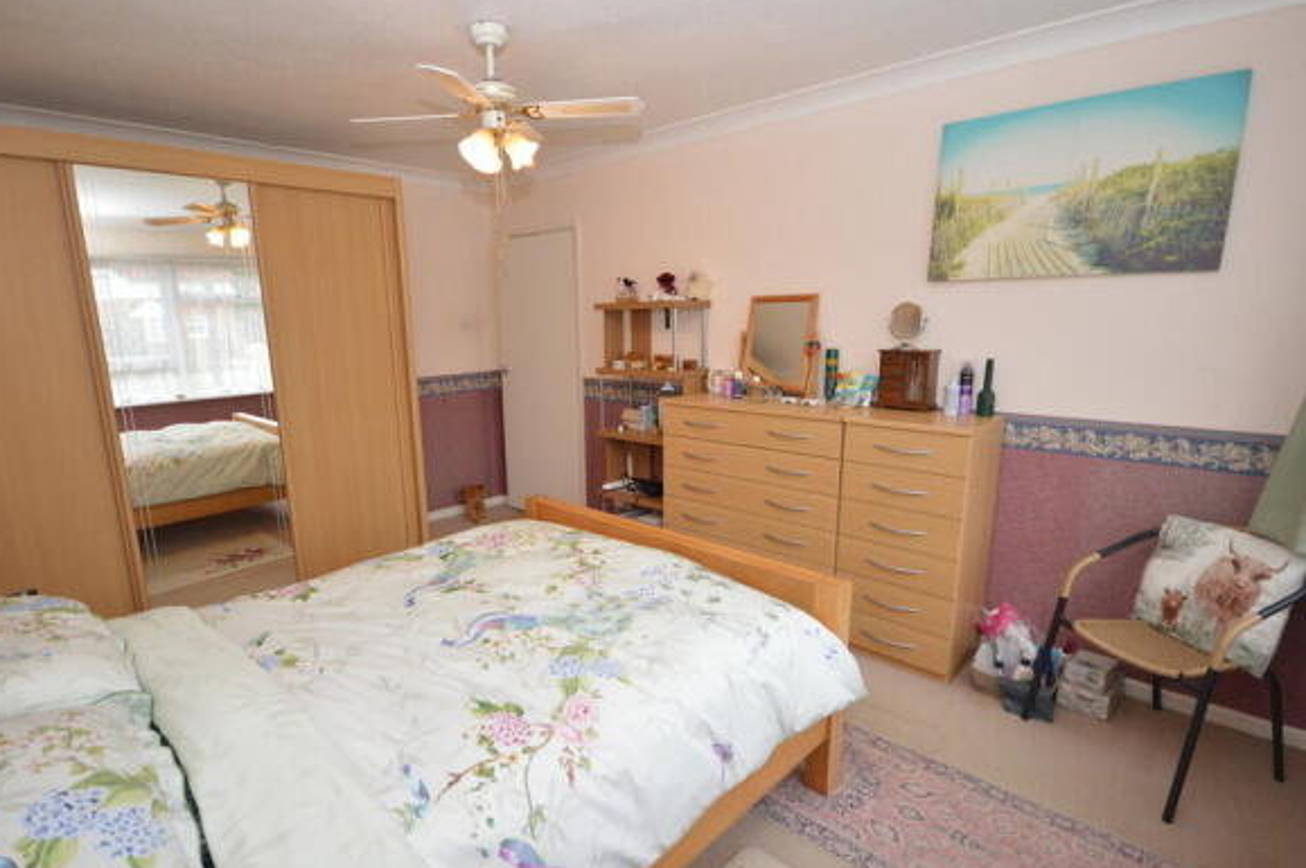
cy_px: 444
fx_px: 616
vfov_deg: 70.3
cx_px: 602
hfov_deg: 93.1
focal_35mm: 17
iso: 500
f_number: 4
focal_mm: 10
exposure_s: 1/60
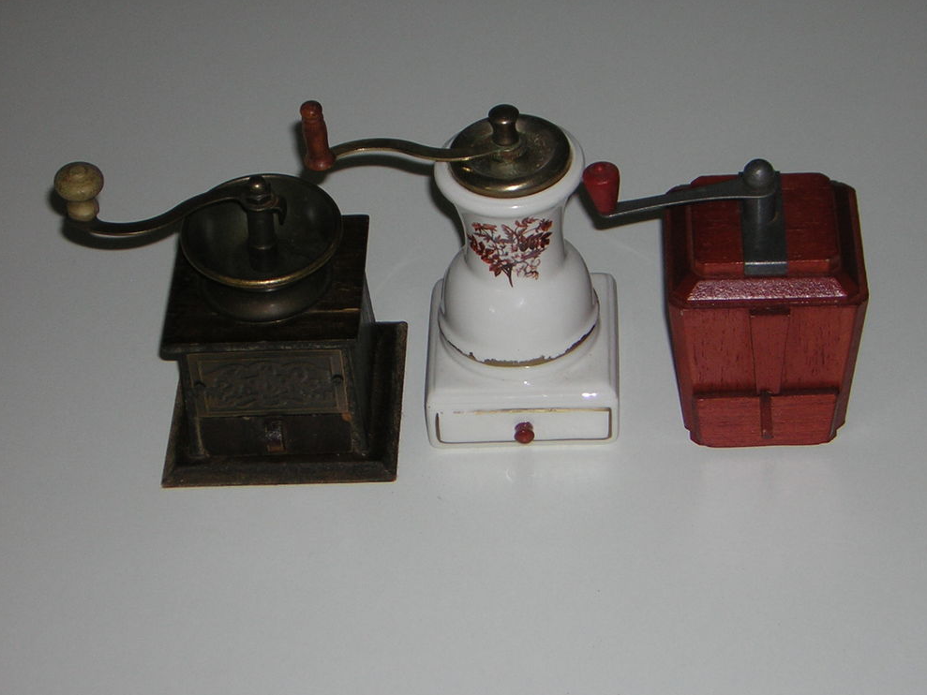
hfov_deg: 20.9
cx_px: 463
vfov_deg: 15.7
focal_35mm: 94
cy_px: 348
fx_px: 2518
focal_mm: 12.1
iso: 50
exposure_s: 1/60.1
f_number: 4.3
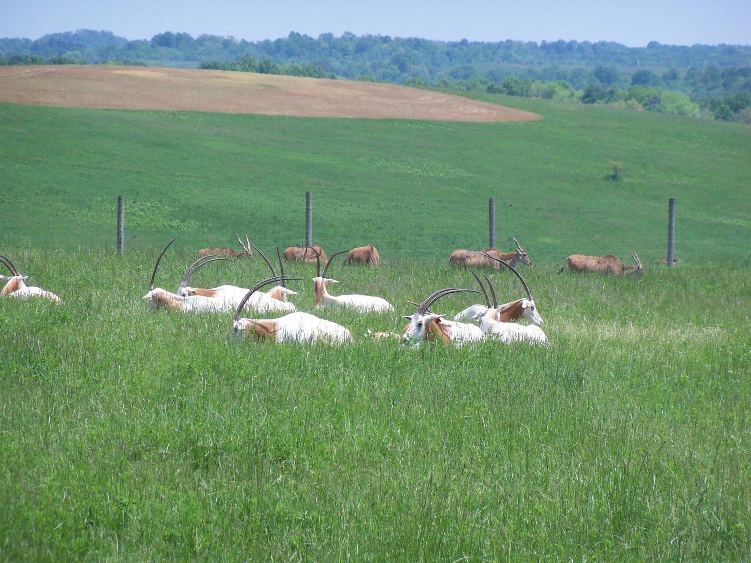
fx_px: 5359
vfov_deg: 6.0
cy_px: 282
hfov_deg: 8.0
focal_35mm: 247
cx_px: 376
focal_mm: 43.8
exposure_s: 1/1250
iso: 200
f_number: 4.4
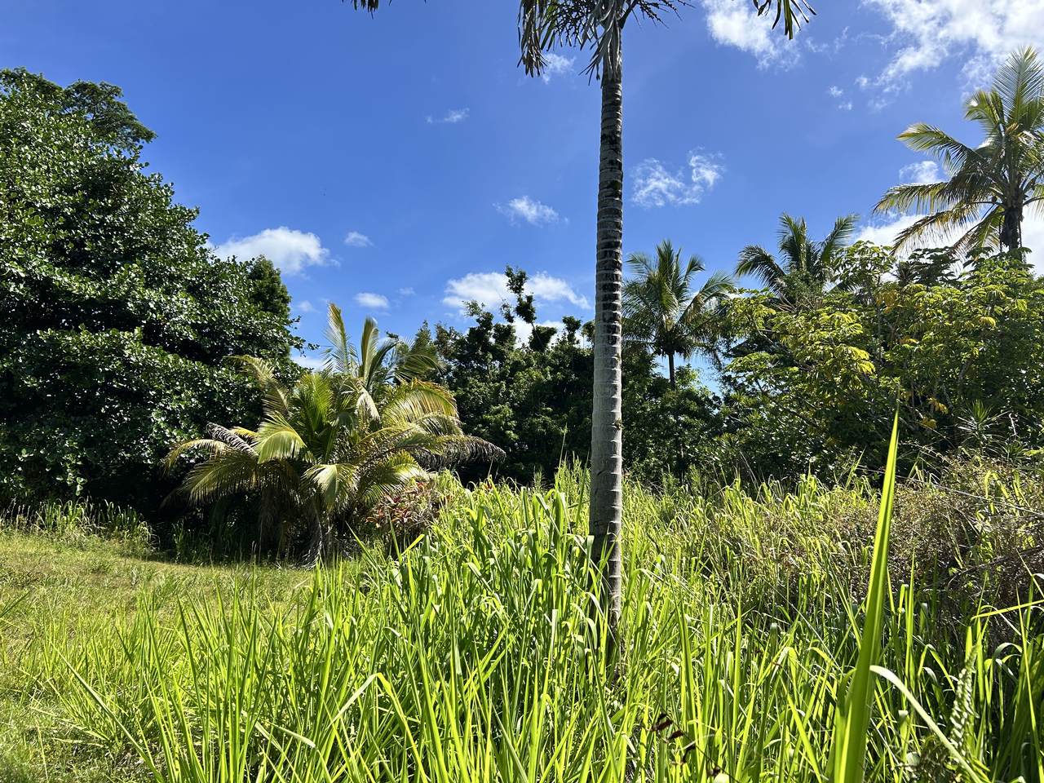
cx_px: 522
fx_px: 784
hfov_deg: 67.3
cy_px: 392
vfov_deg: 53.1
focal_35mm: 26
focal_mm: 5.7
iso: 50
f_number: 1.5
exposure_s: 1/3165
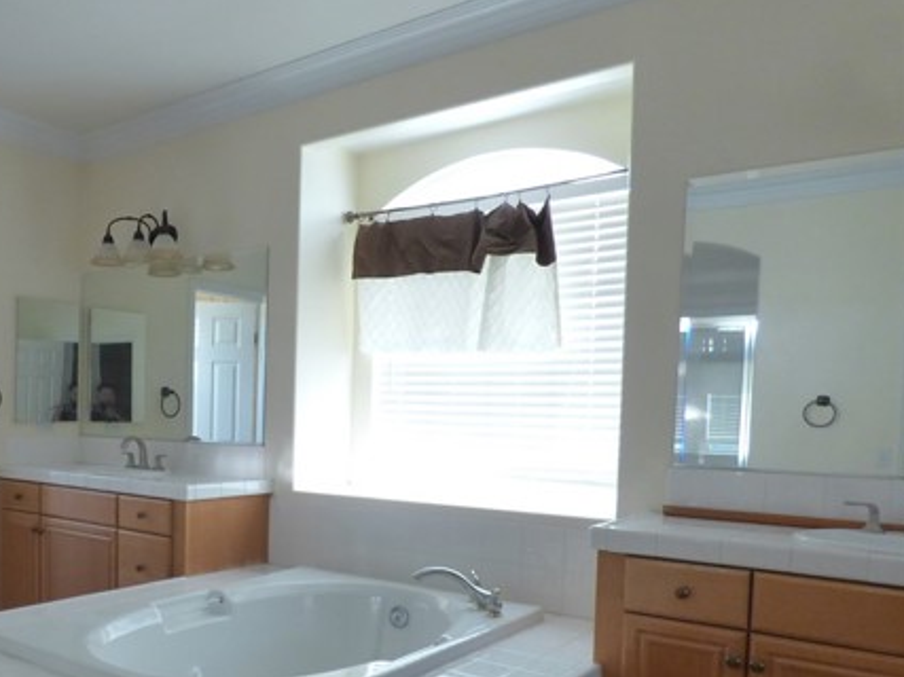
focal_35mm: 30
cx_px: 239
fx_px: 783
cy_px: 461
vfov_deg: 45.9
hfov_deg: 57.3
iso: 320
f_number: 2.8
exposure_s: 1/60
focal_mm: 3.58
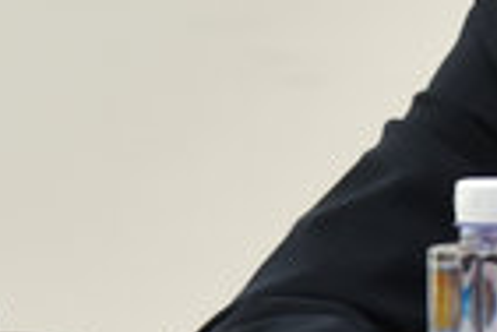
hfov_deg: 4.0
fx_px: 7068
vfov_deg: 2.7
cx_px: 906
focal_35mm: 512
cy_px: -46
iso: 640
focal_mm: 120
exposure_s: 1/40
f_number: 5
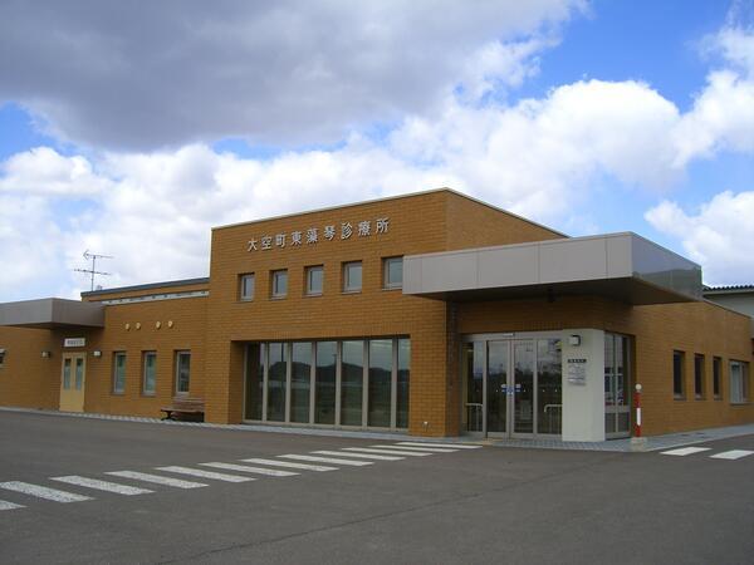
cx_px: 377
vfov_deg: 37.7
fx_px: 828
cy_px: 282
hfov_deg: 49.0
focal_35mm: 38
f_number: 4.3
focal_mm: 6.2
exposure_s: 1/640
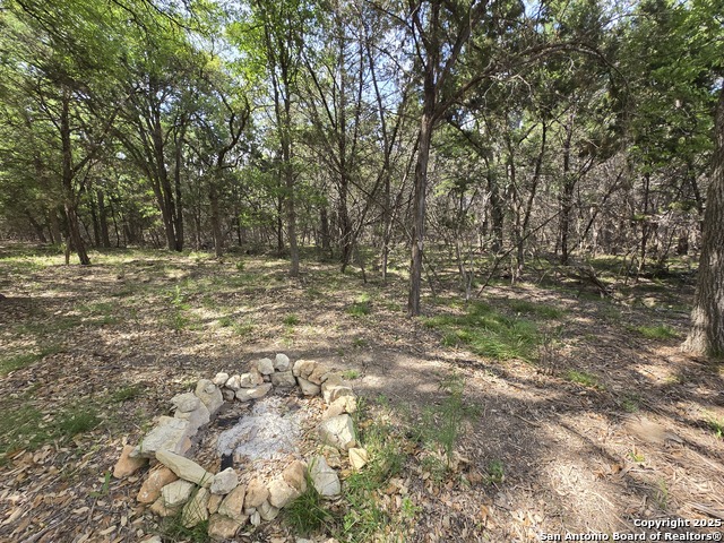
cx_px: 362
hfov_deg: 106.2
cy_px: 272
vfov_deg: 89.9
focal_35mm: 13
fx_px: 272
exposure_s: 1/174
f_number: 2.2
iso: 25
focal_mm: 1.7
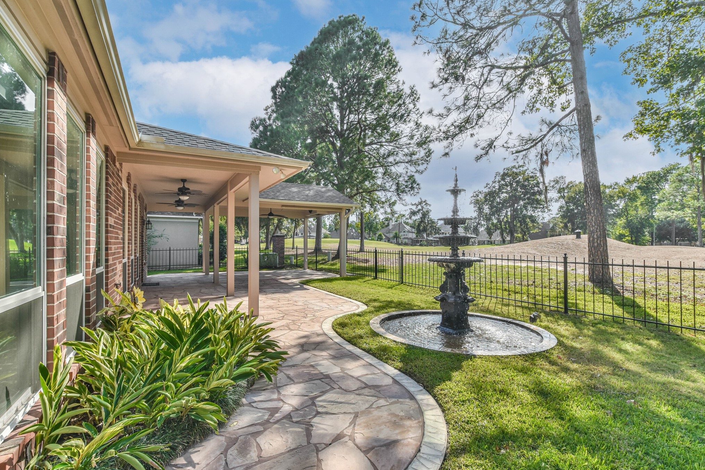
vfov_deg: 73.7
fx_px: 313
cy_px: 245
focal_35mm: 16
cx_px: 343
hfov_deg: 96.7
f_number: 8
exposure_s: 1/500
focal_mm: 10
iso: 400
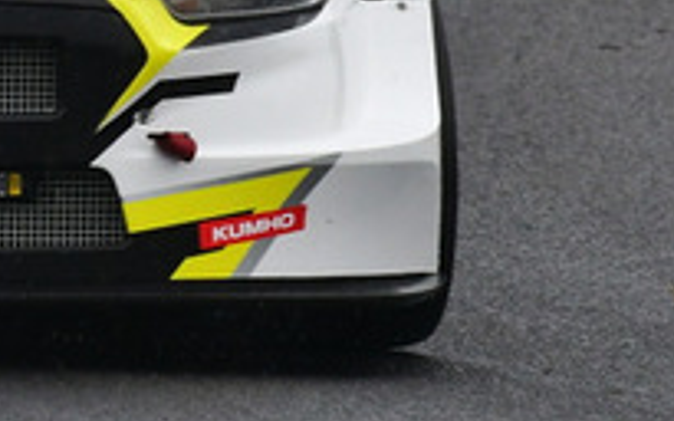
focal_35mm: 2389
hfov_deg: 0.9
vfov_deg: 0.5
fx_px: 43871
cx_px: -421
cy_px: -424
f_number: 11
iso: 1000
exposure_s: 1/640
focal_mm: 400
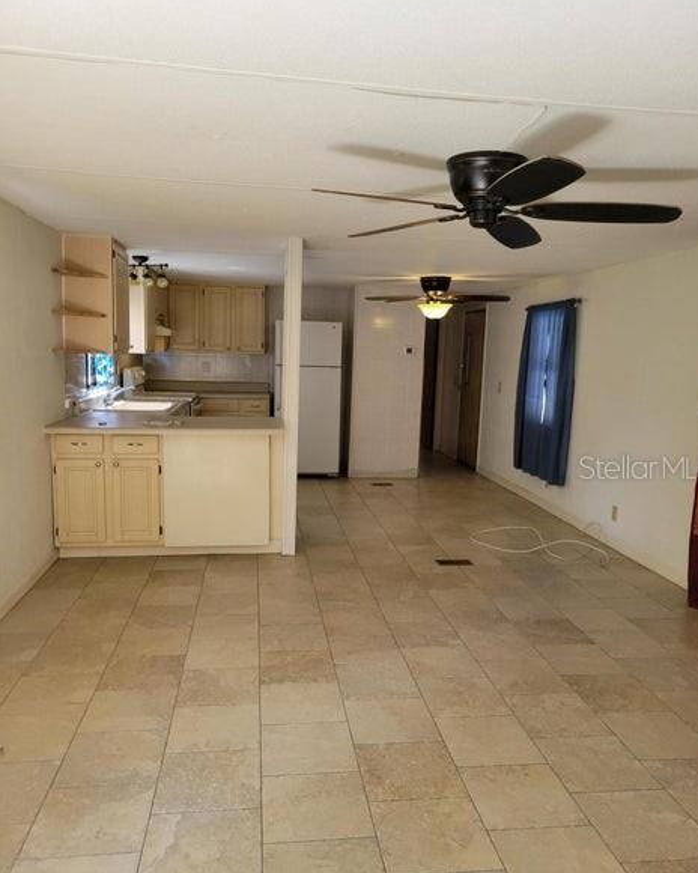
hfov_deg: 51.5
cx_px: 360
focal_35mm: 28
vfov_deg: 62.1
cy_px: 467
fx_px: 723
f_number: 1.8
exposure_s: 1/120
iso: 125
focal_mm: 5.4
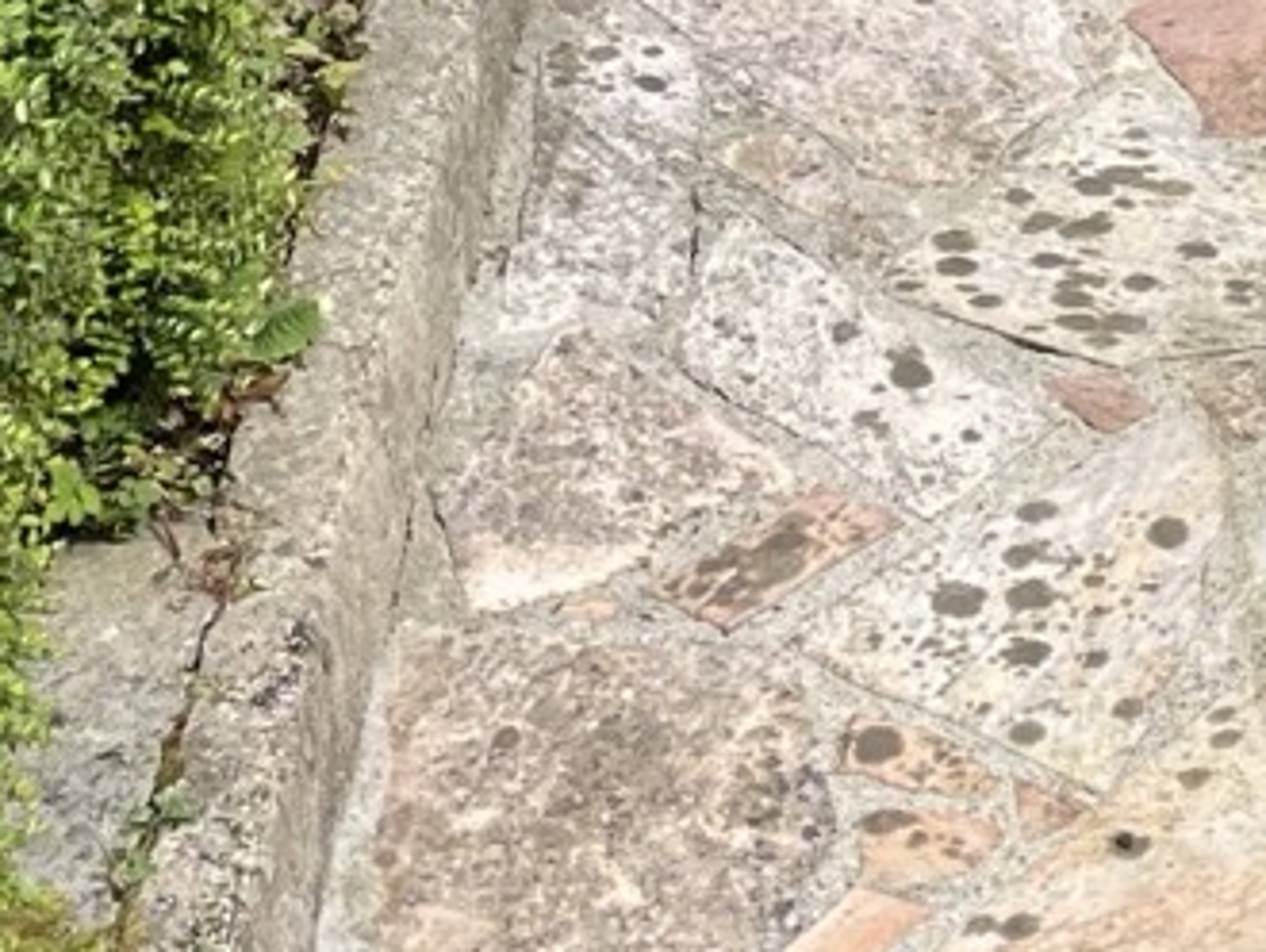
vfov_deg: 10.4
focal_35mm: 126
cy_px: -1213
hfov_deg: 15.5
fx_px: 4612
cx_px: 1032
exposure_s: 1/1825
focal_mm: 4.2
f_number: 1.6
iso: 32
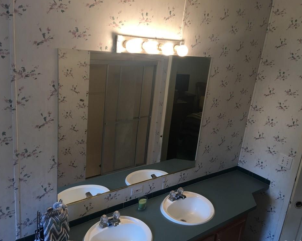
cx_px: 156
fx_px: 277
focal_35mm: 31
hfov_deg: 57.2
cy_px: 121
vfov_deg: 47.1
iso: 32
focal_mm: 4.15
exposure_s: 1/15
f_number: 2.2
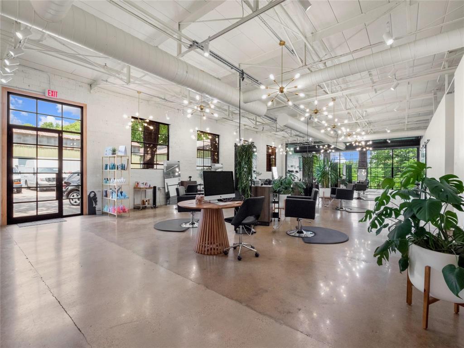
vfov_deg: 78.1
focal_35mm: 16
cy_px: 174
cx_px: 232
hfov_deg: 94.5
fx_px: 214
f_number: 10
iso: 1000
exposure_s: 1/60
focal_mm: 8
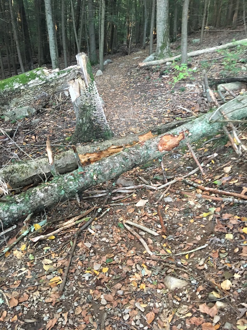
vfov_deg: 61.7
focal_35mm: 29
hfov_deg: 48.2
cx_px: 124
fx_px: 276
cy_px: 165
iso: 200
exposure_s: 1/20
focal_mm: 4.15
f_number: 2.2
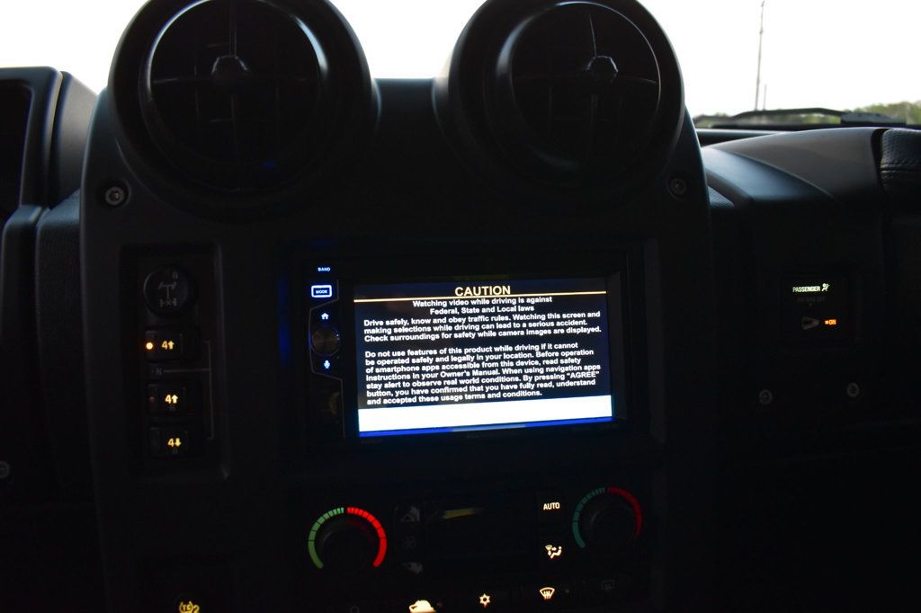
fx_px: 690
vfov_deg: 47.9
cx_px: 460
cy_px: 306
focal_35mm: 27
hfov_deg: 67.4
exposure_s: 1/15
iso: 1600
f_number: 5
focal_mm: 18
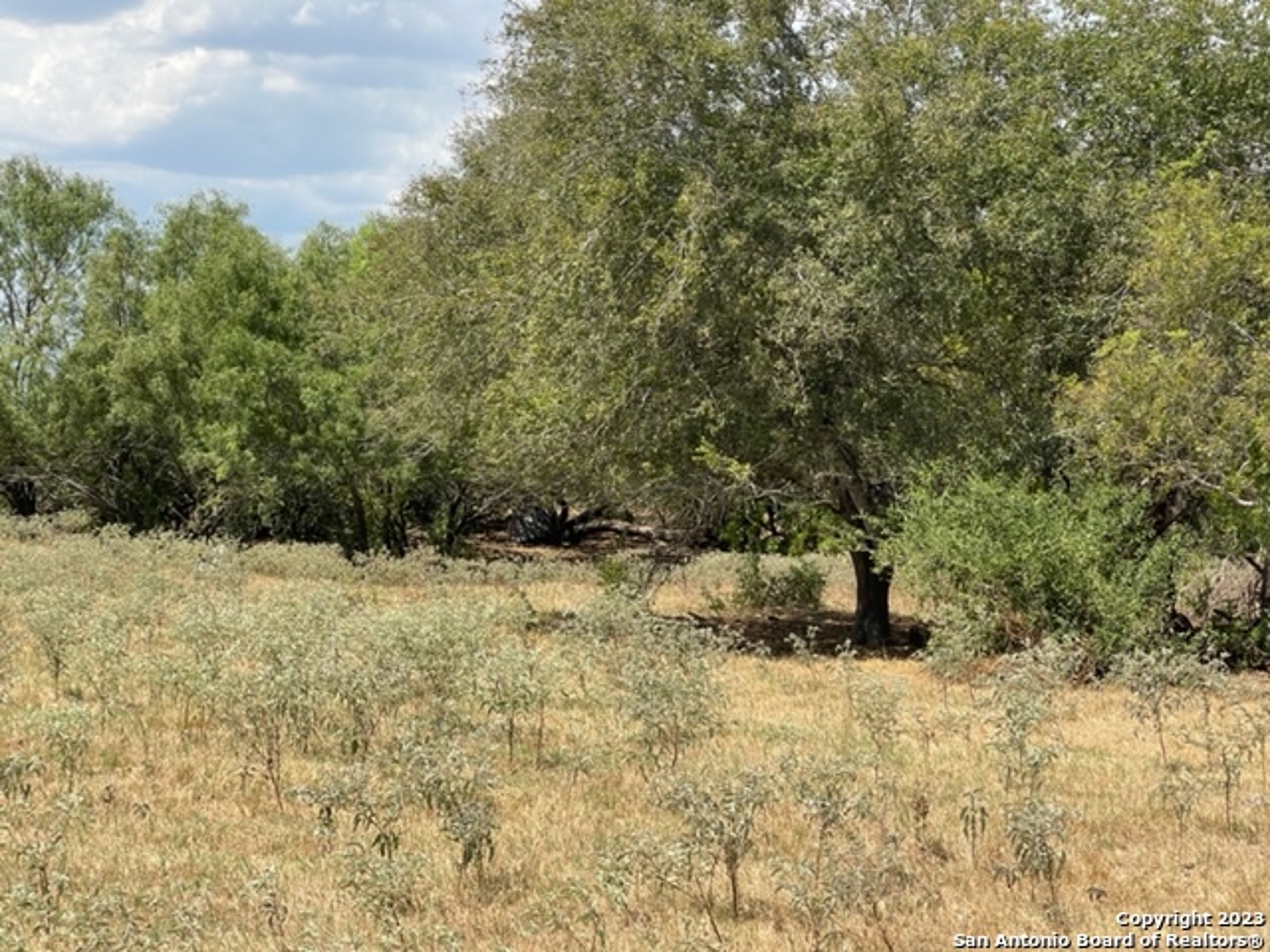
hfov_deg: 30.3
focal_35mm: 64
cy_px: 476
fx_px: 2348
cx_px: 635
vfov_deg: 22.9
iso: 20
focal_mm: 7.5
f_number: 2.2
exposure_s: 1/1085
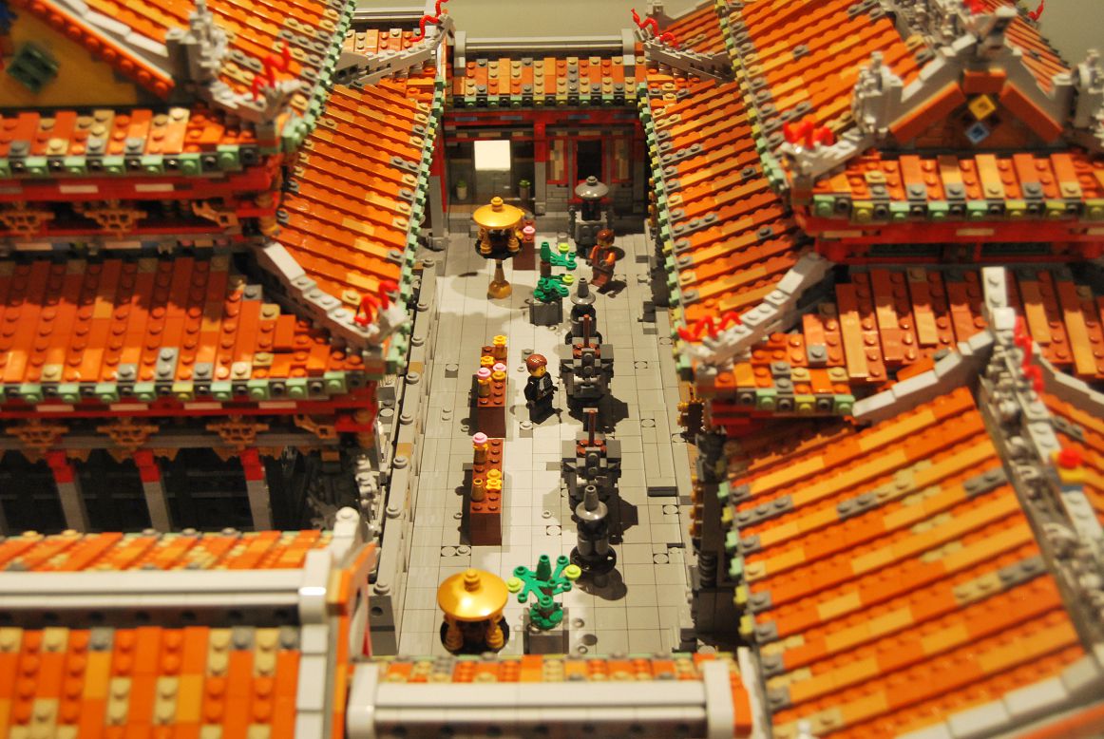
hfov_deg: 43.6
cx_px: 552
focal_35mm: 45
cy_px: 370
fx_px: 1382
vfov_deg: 29.9
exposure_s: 1/15
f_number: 5.6
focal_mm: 30
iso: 800
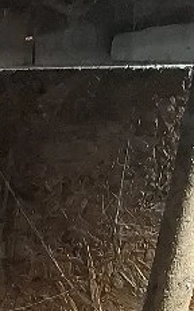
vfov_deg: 10.9
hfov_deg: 8.3
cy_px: 878
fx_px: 1195
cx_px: -306
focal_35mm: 141
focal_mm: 5.54
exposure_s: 1/25
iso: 500
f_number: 1.8
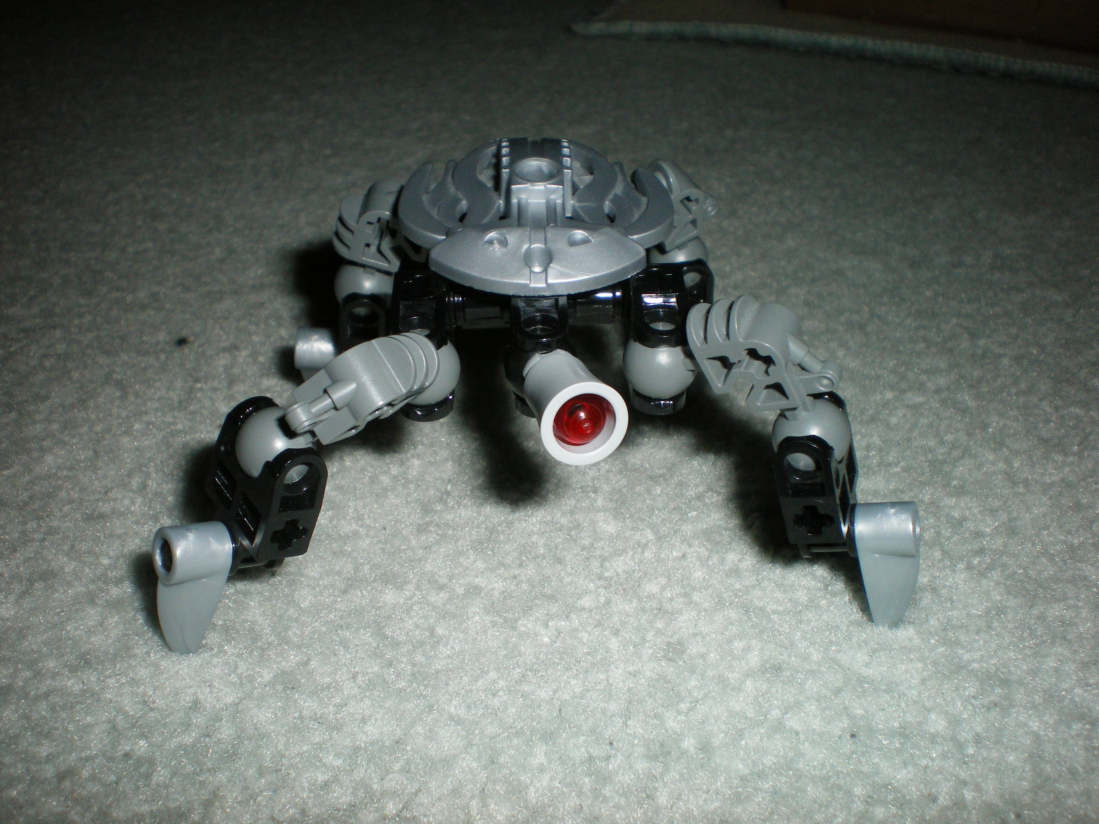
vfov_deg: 39.7
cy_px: 412
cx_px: 550
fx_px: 1143
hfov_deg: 51.4
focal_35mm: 36
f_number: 4.6
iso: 200
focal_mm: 6.3
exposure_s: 1/50
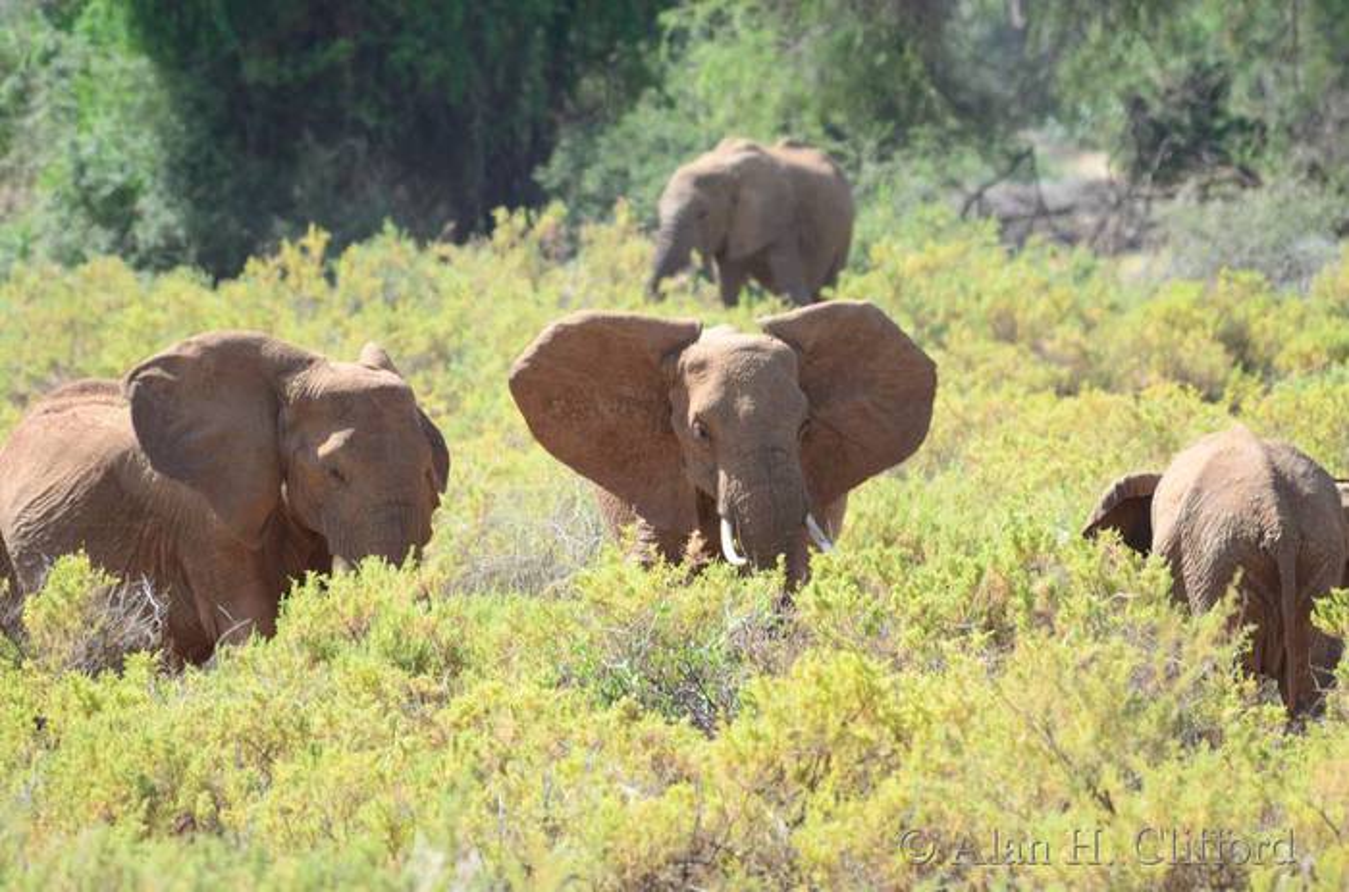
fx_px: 22427
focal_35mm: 600
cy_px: 446
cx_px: 674
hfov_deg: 3.4
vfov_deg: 2.3
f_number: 5.6
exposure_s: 1/640
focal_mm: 400
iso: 400
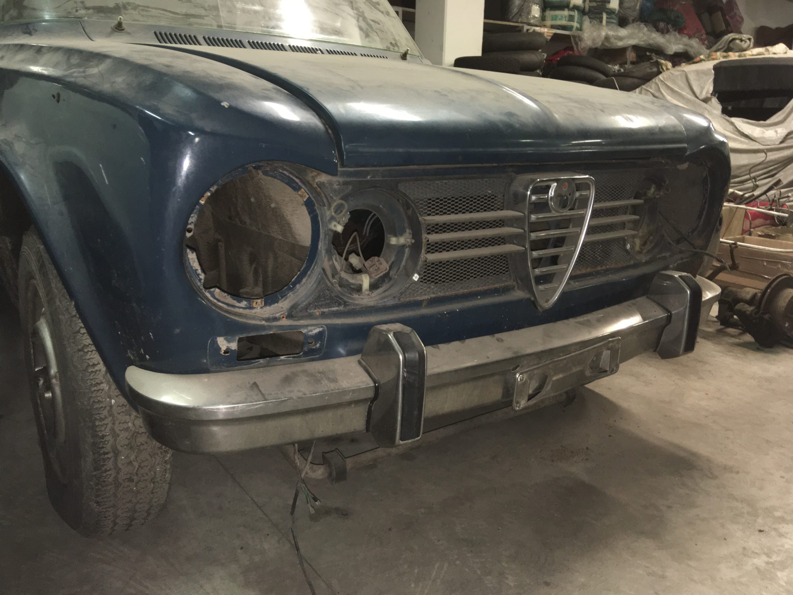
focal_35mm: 29
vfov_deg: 48.2
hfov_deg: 61.7
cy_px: 298
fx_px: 664
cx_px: 396
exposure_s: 1/17
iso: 80
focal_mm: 4.15
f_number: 2.2
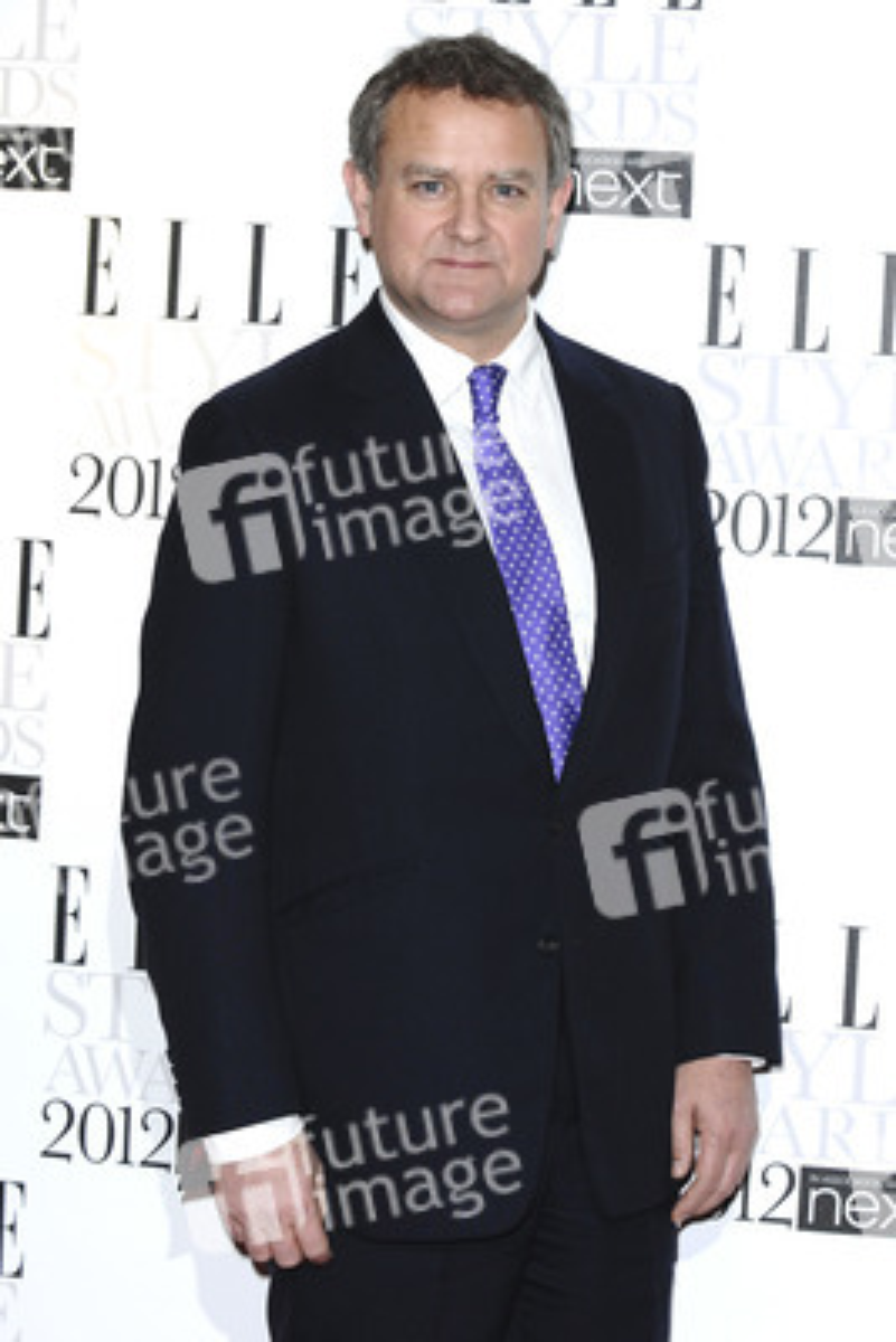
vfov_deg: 17.1
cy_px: 671
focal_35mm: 120
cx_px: 448
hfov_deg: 11.4
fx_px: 4476
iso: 320
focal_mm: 80
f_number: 5
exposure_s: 1/200
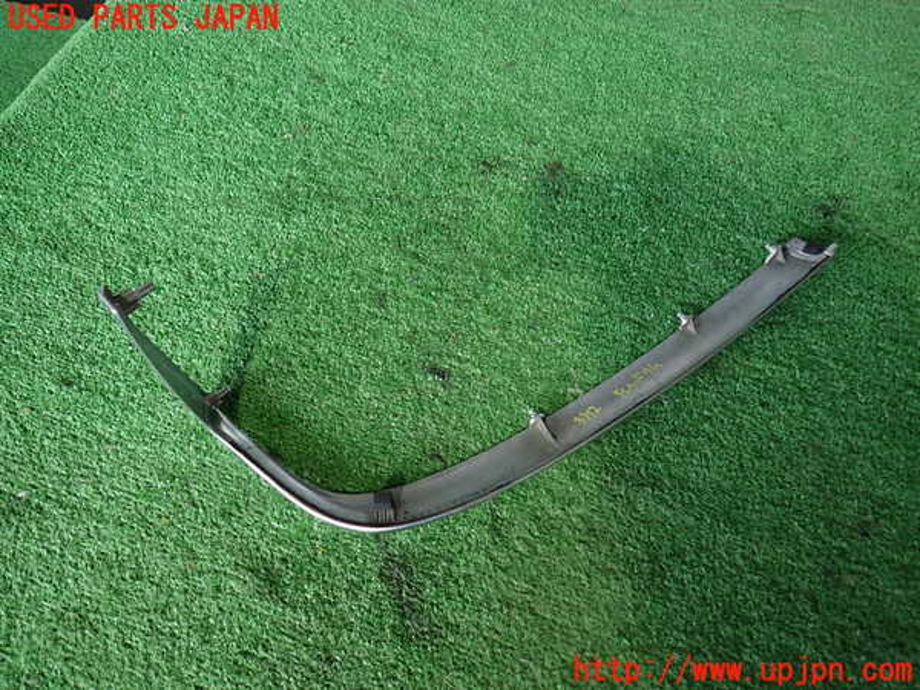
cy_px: 345
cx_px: 460
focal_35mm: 25
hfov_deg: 69.4
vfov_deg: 54.9
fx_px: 664
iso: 200
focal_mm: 4.5
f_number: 2
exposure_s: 1/40
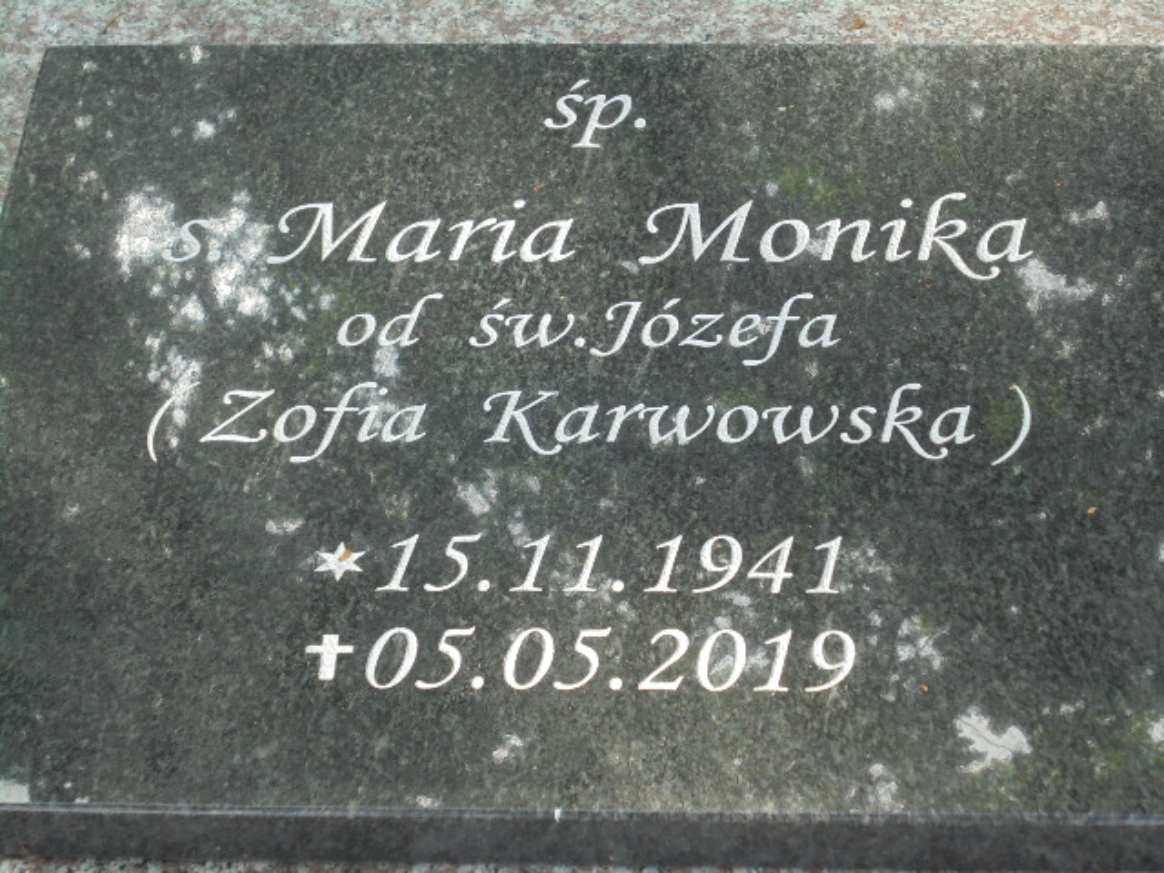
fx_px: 2455
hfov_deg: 26.7
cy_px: 436
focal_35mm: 73
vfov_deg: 20.2
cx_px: 582
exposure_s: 1/50
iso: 100
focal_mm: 13.1
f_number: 6.1
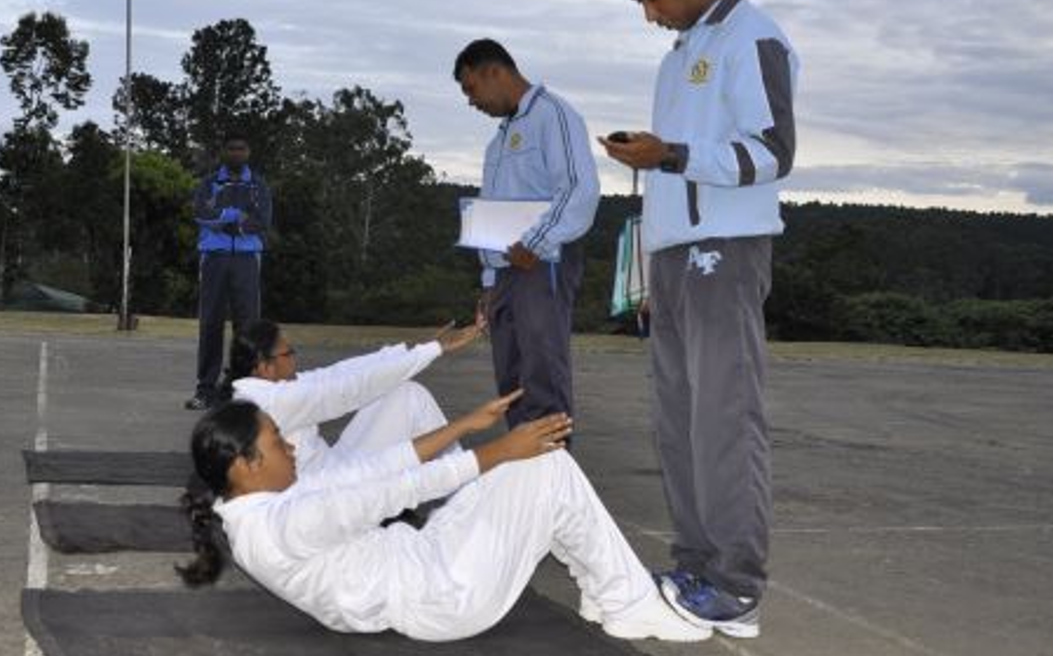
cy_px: 241
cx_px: 389
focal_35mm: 49
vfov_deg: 26.2
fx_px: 1405
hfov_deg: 40.8
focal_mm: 24
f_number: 6.3
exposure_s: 1/125
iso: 500
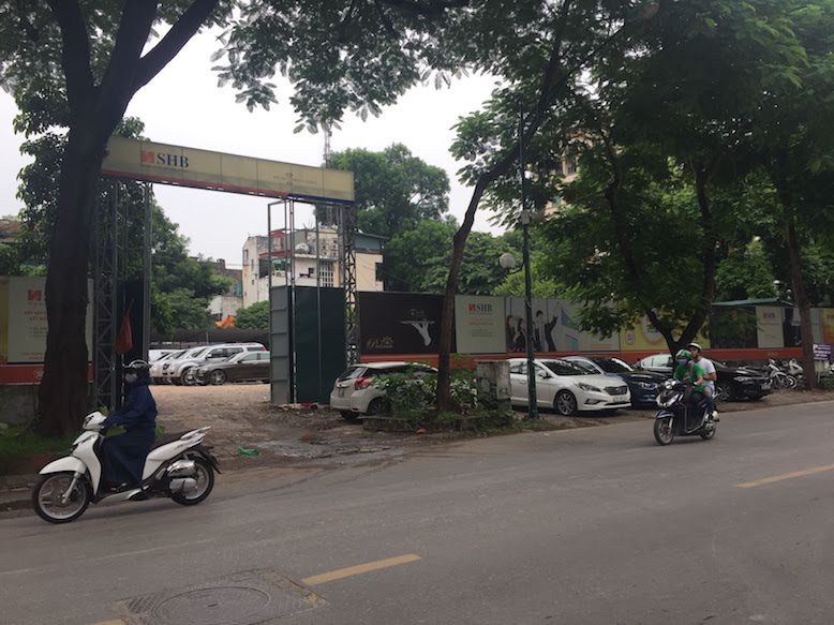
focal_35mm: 29
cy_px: 312
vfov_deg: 48.2
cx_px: 417
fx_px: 698
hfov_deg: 61.7
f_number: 2.2
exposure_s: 1/964
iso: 32
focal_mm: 4.15
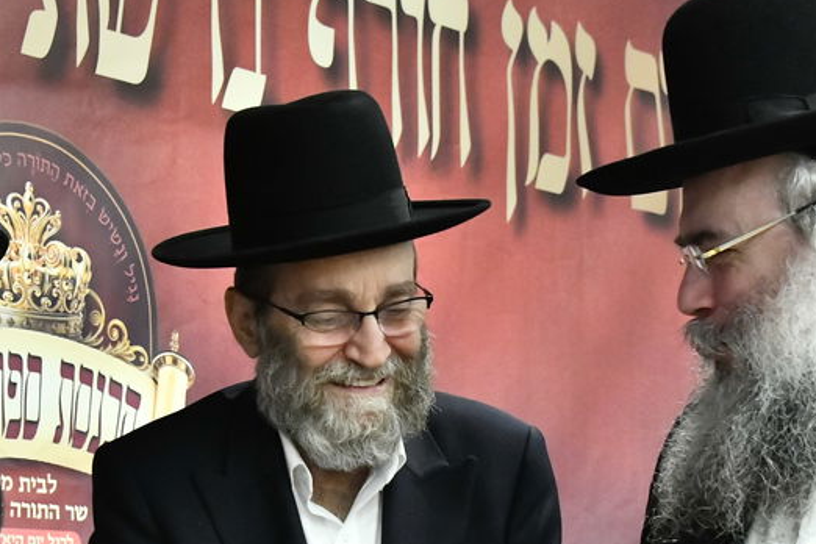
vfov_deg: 11.5
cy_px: 521
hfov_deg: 17.3
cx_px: 367
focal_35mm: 118
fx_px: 2674
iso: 4000
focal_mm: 44
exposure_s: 1/125
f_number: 5.6
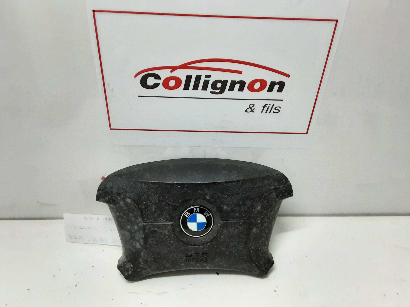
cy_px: 154
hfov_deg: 65.3
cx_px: 205
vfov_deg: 51.4
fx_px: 320
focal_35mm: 27
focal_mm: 2.91
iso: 100
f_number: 1.9
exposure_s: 1/50
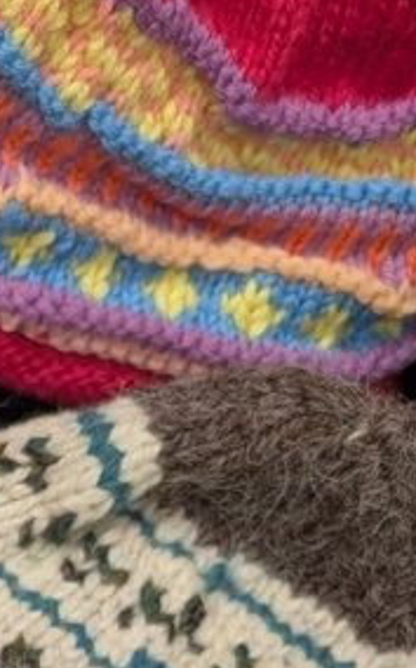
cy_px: 953
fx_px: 1672
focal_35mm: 92
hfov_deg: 12.5
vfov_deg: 20.0
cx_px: -408
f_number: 1.68
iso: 78
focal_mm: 6.9
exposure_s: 1/30
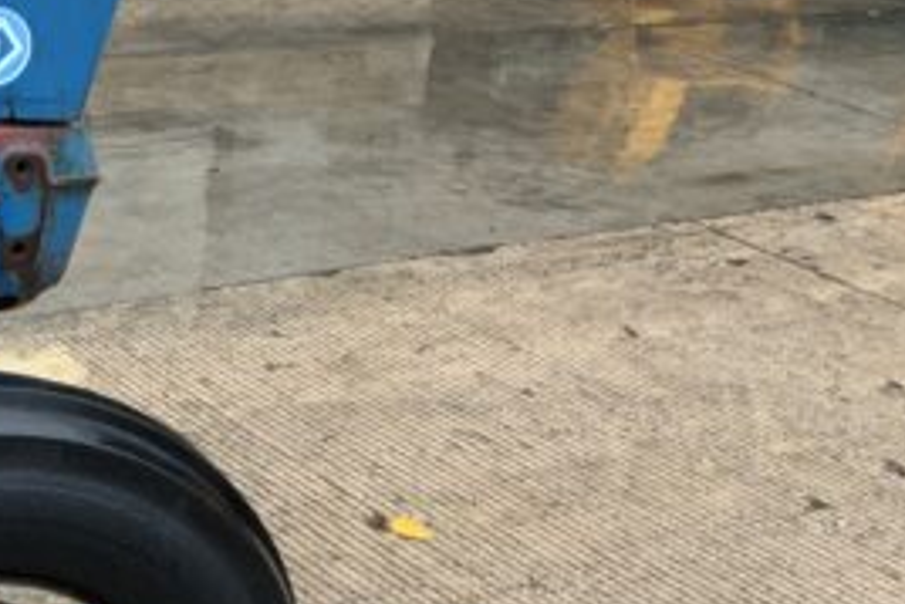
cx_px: 3
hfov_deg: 26.6
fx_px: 1811
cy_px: 648
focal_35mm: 72
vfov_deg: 18.3
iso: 40
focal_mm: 3
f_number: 1.8
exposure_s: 1/122
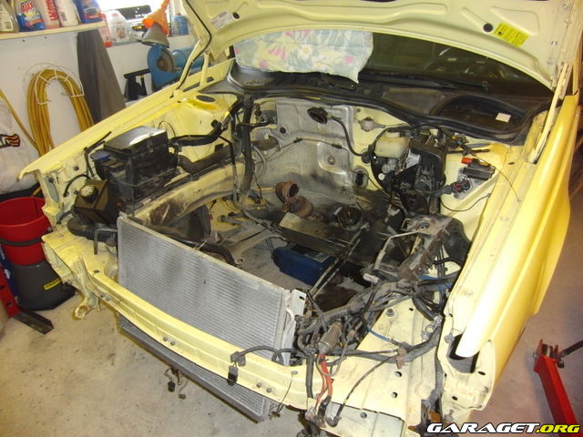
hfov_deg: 71.6
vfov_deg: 56.8
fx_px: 404
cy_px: 218
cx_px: 292
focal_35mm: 24
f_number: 3.2
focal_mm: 4.3
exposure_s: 1/60
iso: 400
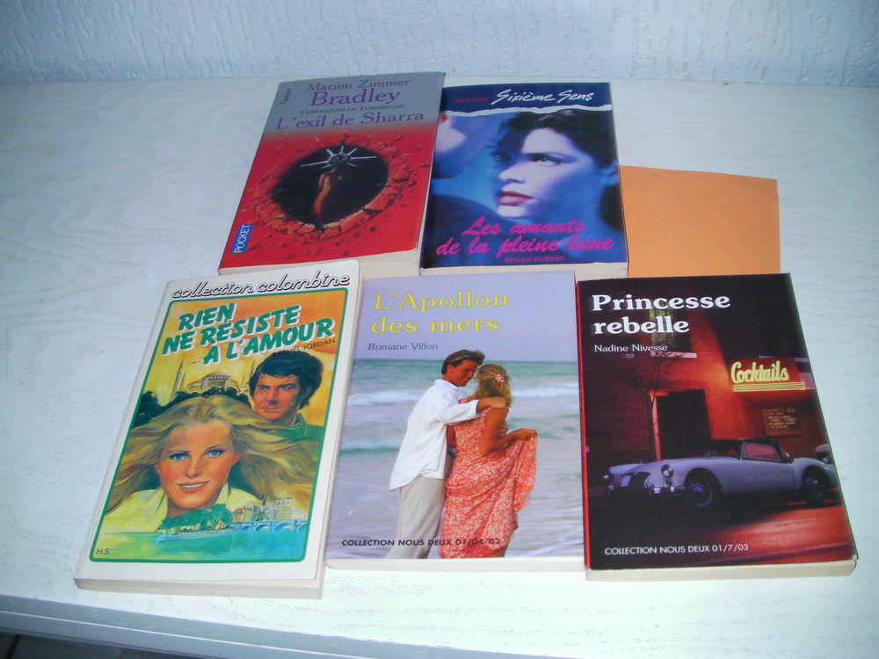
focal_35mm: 38
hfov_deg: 49.0
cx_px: 440
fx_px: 965
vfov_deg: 37.7
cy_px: 330
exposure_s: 1/30
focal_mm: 6.3
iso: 200
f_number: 3.5
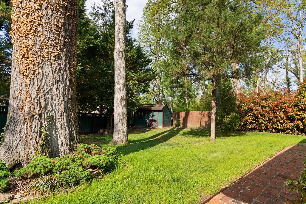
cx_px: 181
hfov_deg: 83.1
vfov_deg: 61.8
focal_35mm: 20
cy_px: 113
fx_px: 170
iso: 100
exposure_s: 1/250
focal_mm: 16
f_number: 7.1
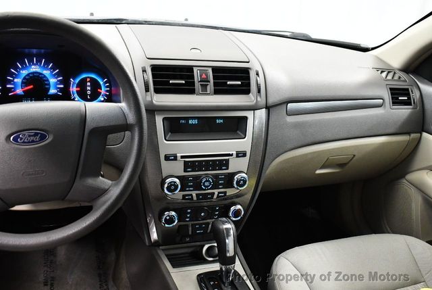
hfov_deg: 53.1
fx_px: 433
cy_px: 145
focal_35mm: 36
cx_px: 216
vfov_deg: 37.0
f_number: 3.5
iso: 3200
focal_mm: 18
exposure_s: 1/80
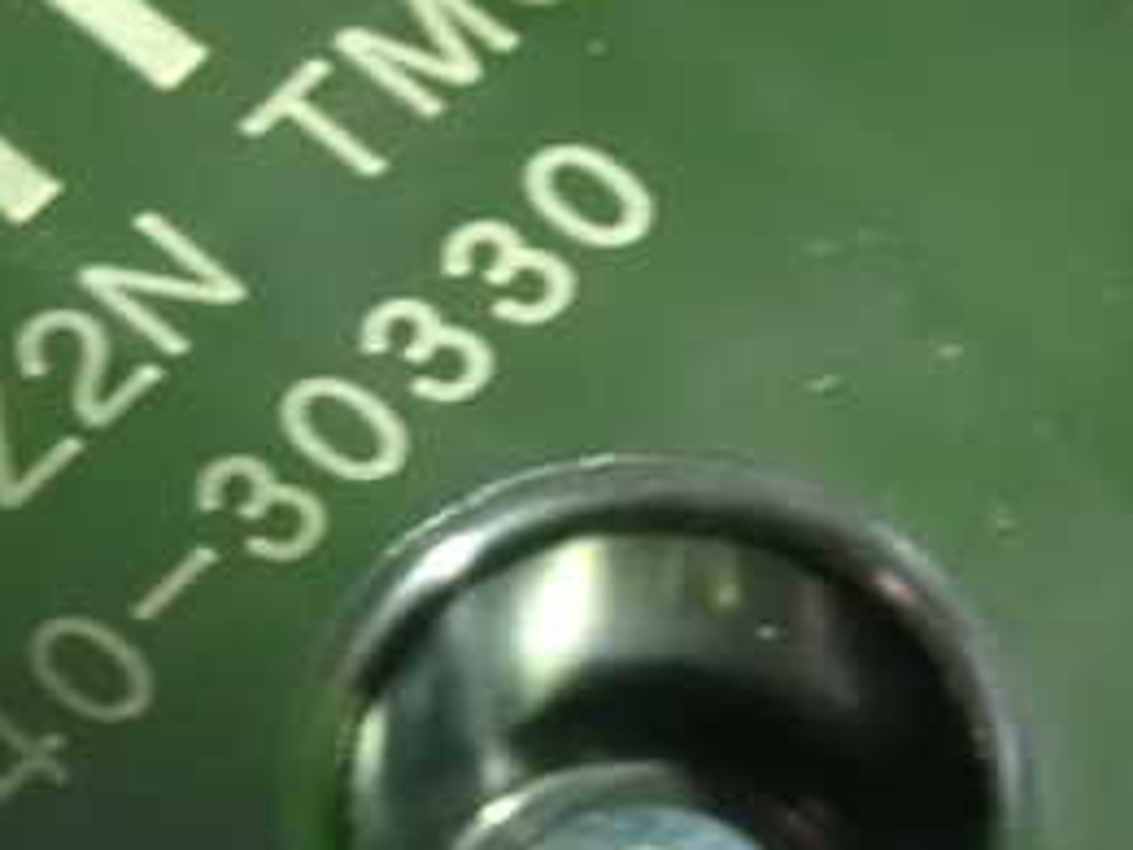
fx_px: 7103
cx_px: 248
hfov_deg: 9.1
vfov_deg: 6.8
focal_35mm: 217
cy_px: 344
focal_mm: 16.79
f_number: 4.7
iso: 1600
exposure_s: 1/10
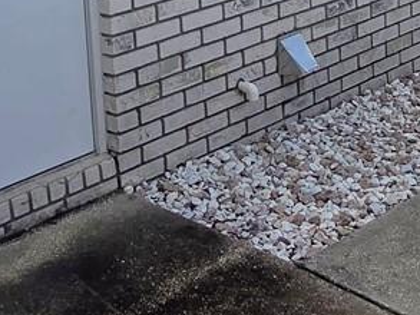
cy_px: -99
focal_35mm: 71
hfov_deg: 27.4
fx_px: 862
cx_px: 216
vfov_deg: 19.1
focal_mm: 2.2
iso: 50
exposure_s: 1/2600
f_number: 2.2
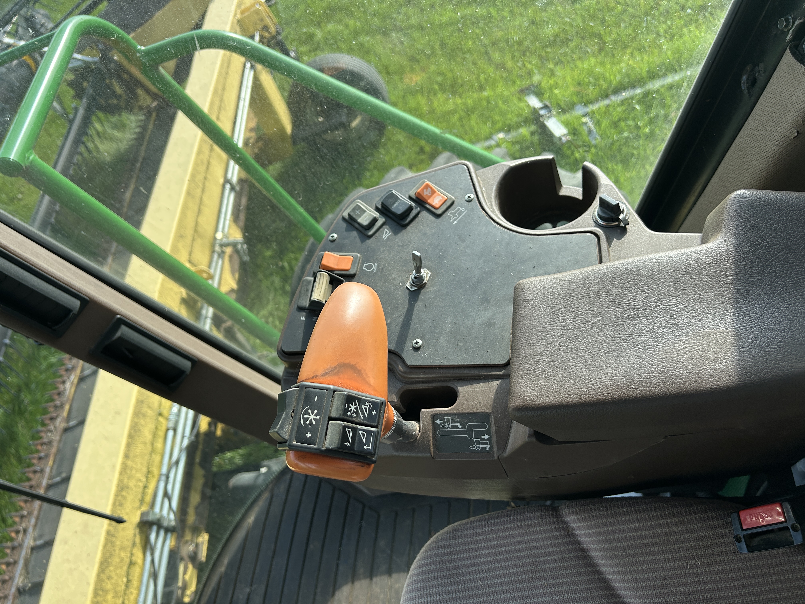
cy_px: 302
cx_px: 402
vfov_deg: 53.1
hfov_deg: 67.3
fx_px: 605
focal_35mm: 26
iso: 50
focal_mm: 5.7
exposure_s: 1/1089
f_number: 1.5
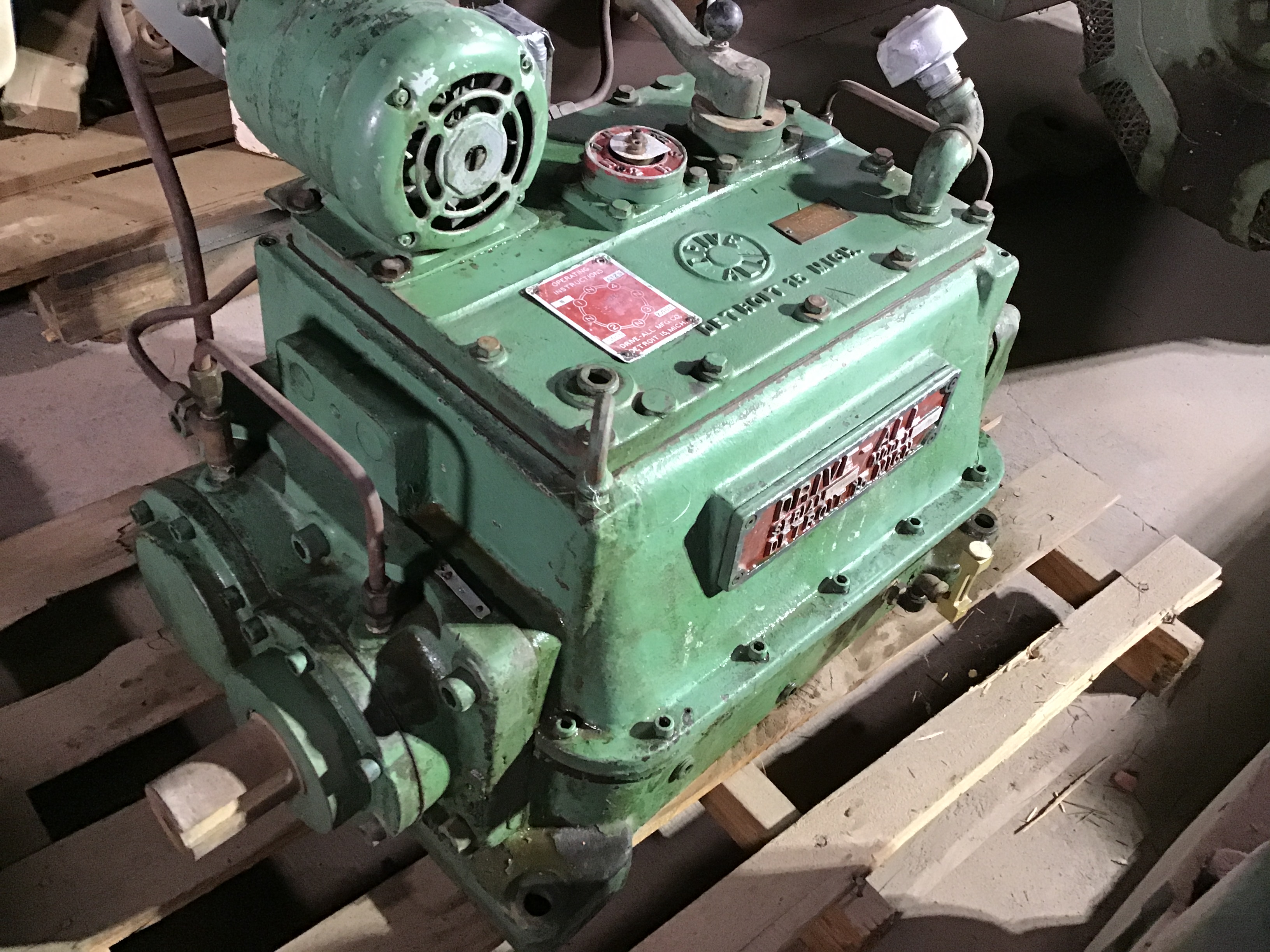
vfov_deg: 45.4
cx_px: 635
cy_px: 476
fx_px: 1137
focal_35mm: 31
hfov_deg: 58.4
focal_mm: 3.3
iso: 200
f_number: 2.4
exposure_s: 1/20
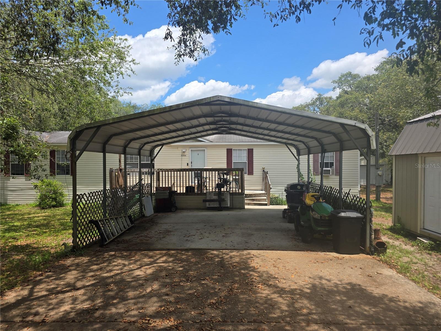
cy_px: 166
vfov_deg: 58.9
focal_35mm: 23
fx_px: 293
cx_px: 220
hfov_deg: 73.9
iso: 12
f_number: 1.7
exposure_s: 1/621
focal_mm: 6.3
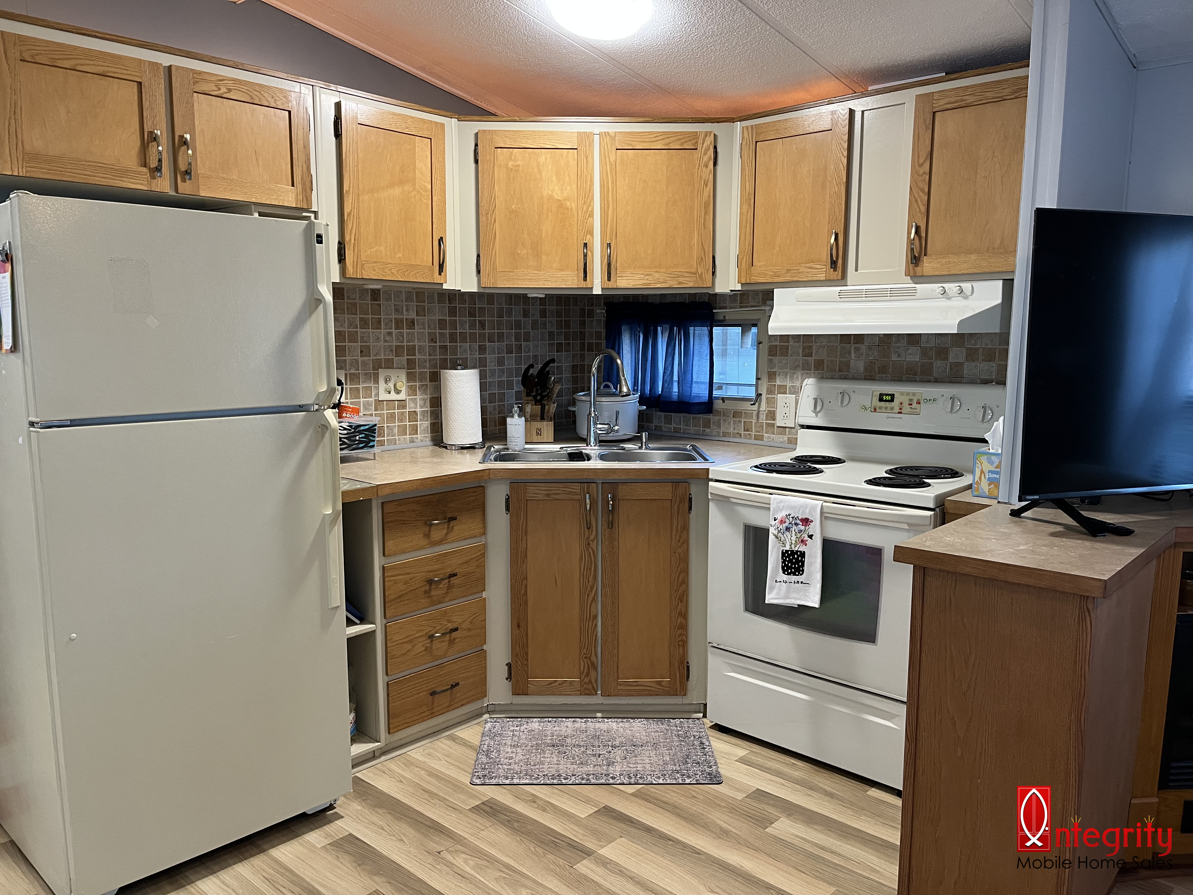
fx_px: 896
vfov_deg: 53.1
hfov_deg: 67.3
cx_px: 596
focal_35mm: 26
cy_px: 448
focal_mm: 5.1
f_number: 1.6
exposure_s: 1/60
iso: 200
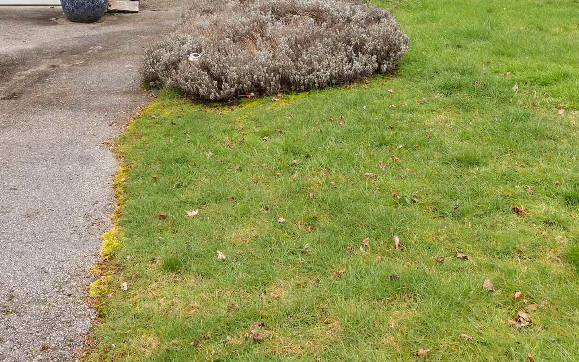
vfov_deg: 23.2
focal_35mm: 50
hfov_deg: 39.6
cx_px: 174
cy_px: -97
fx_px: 789
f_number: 8
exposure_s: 1/100
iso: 200
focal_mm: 19
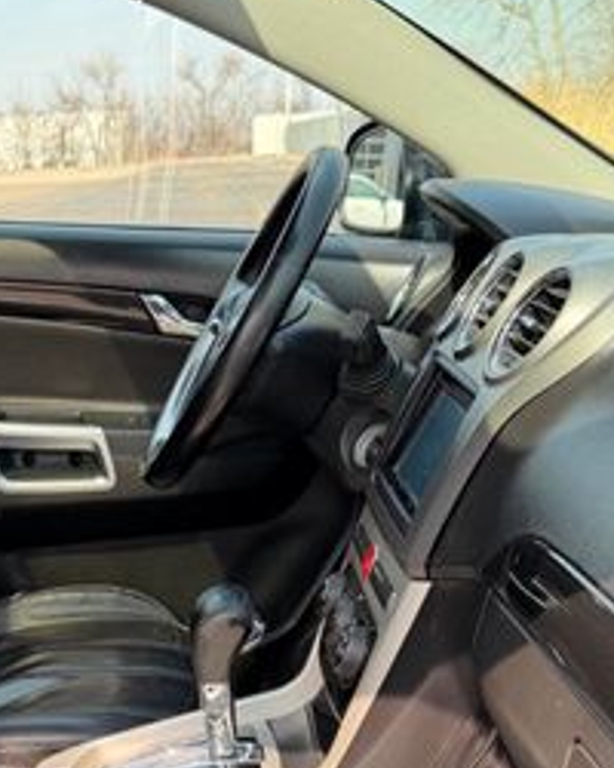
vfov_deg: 31.1
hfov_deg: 23.7
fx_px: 1363
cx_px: -68
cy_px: 544
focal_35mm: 60
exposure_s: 1/878
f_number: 1.78
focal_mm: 6.76
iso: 100
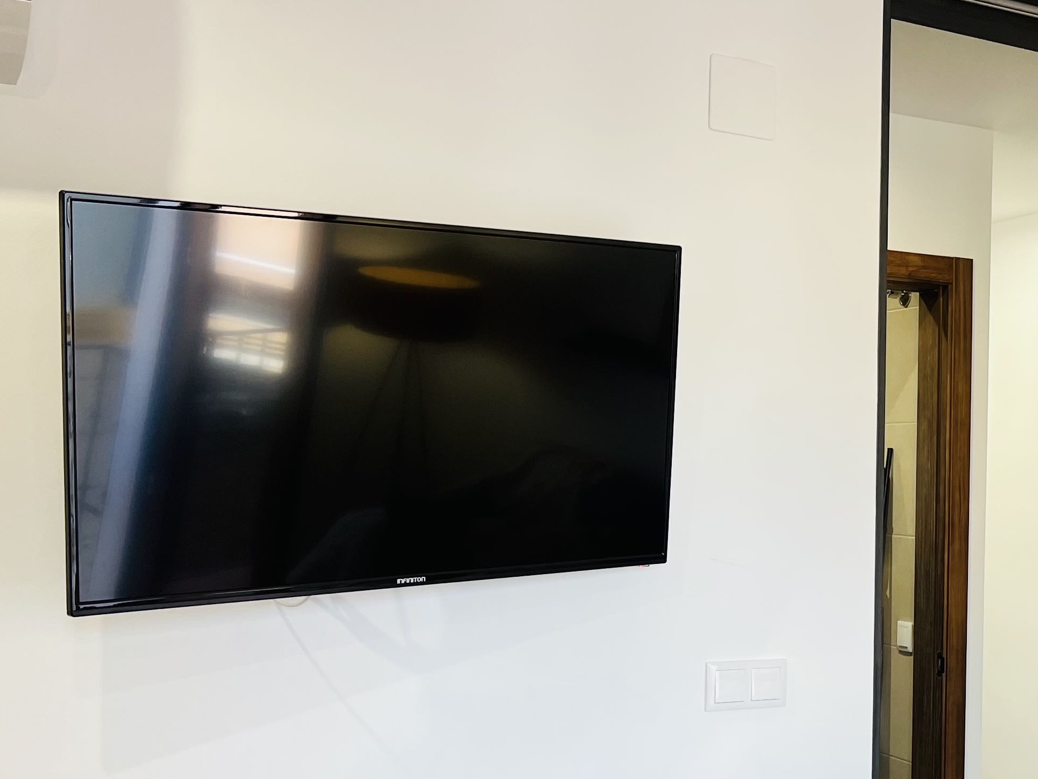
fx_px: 1619
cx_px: 969
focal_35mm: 54
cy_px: 560
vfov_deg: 26.8
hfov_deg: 33.3
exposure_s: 1/100
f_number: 1.5
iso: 64
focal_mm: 5.7
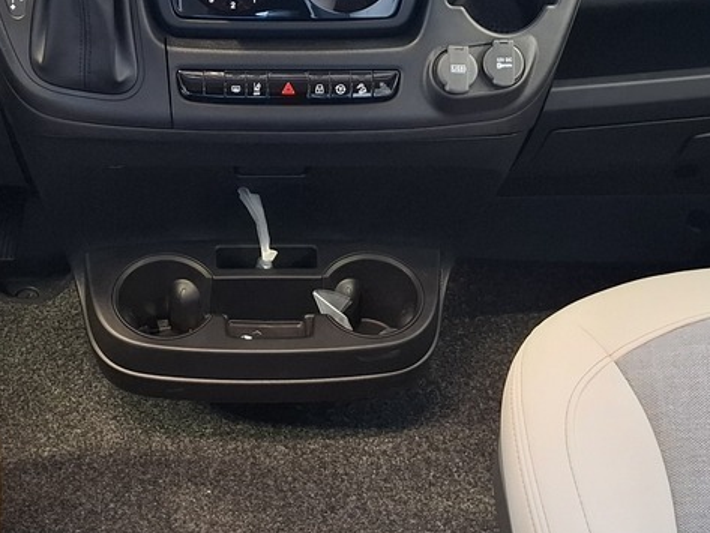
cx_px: 234
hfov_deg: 27.6
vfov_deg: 21.0
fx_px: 1436
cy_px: 321
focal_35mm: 70
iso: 400
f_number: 1.8
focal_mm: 5.54
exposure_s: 1/33
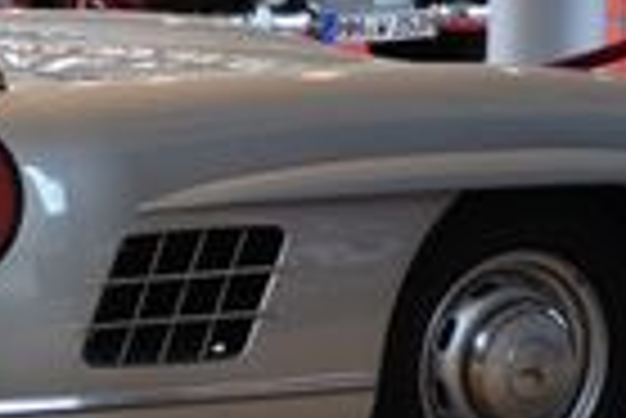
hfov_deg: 10.7
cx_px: -437
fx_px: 3151
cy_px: 294
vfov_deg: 7.6
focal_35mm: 181
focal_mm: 28
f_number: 4
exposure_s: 1/60
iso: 720
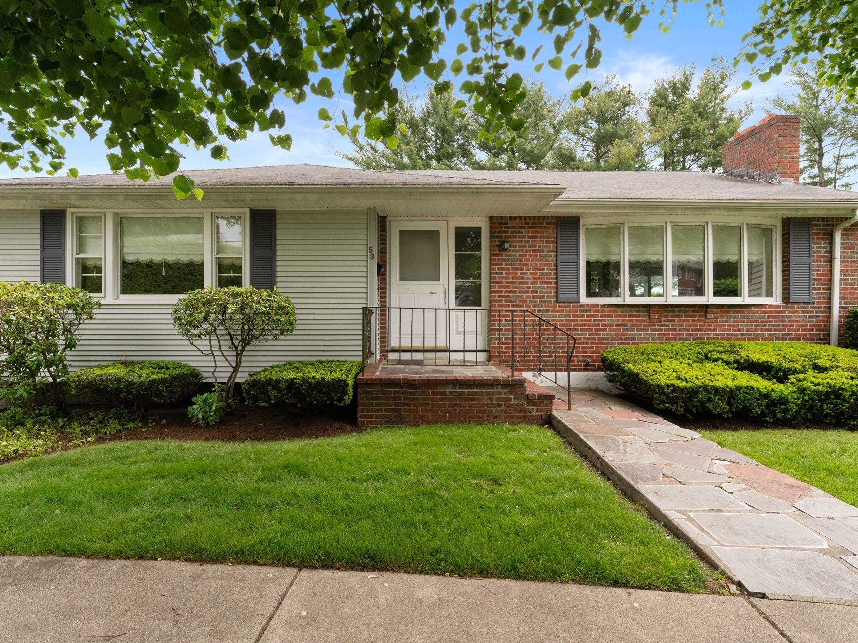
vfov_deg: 75.7
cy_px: 313
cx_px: 441
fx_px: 414
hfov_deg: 92.1
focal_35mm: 17
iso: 2000
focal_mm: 14.6
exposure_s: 1/800
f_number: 11
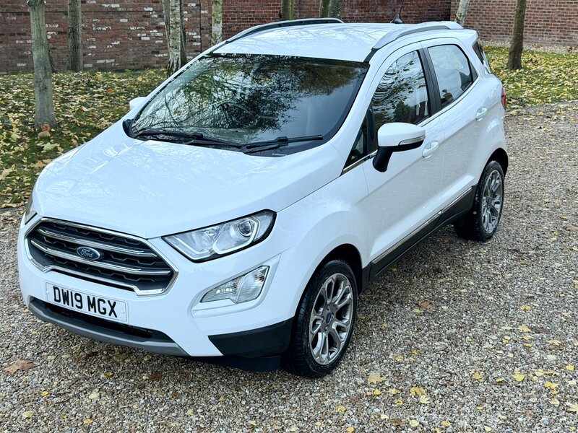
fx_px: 801
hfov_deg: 39.7
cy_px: 216
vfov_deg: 30.3
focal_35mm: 48
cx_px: 289
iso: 200
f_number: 1.78
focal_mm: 6.76
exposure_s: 1/60
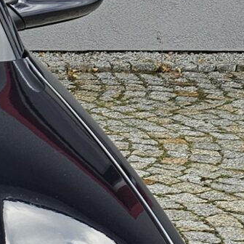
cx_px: -418
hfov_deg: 9.5
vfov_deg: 10.7
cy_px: 408
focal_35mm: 155
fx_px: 1236
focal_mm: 5.4
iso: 25
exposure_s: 1/562
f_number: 1.8
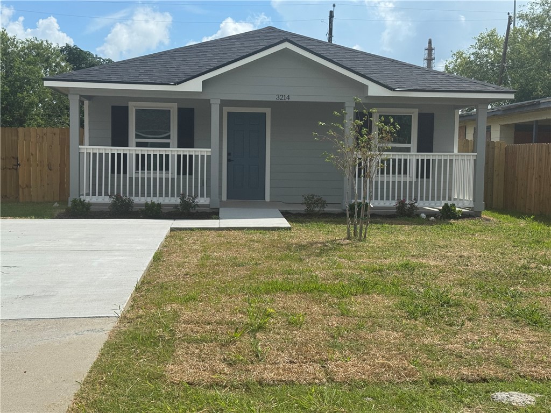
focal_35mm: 48
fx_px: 764
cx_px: 276
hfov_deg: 39.7
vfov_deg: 30.3
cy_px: 206
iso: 64
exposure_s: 1/7092
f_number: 1.78
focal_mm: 6.76
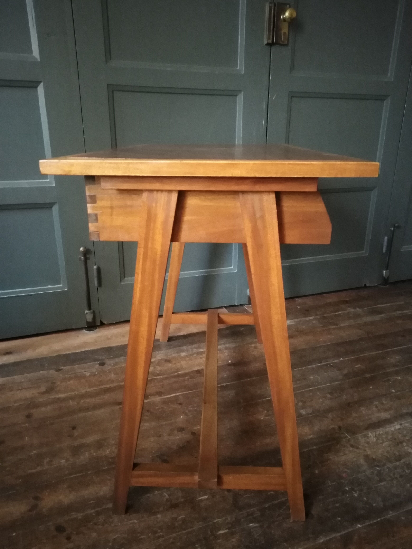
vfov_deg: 69.4
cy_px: 274
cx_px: 206
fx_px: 397
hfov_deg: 54.9
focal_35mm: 25
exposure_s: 1/12
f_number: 2.2
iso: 2514
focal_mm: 3.46
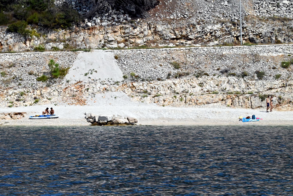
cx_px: 146
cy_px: 98
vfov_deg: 8.1
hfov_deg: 12.1
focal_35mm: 170
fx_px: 1384
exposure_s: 1/8000
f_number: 29
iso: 16000
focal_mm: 170
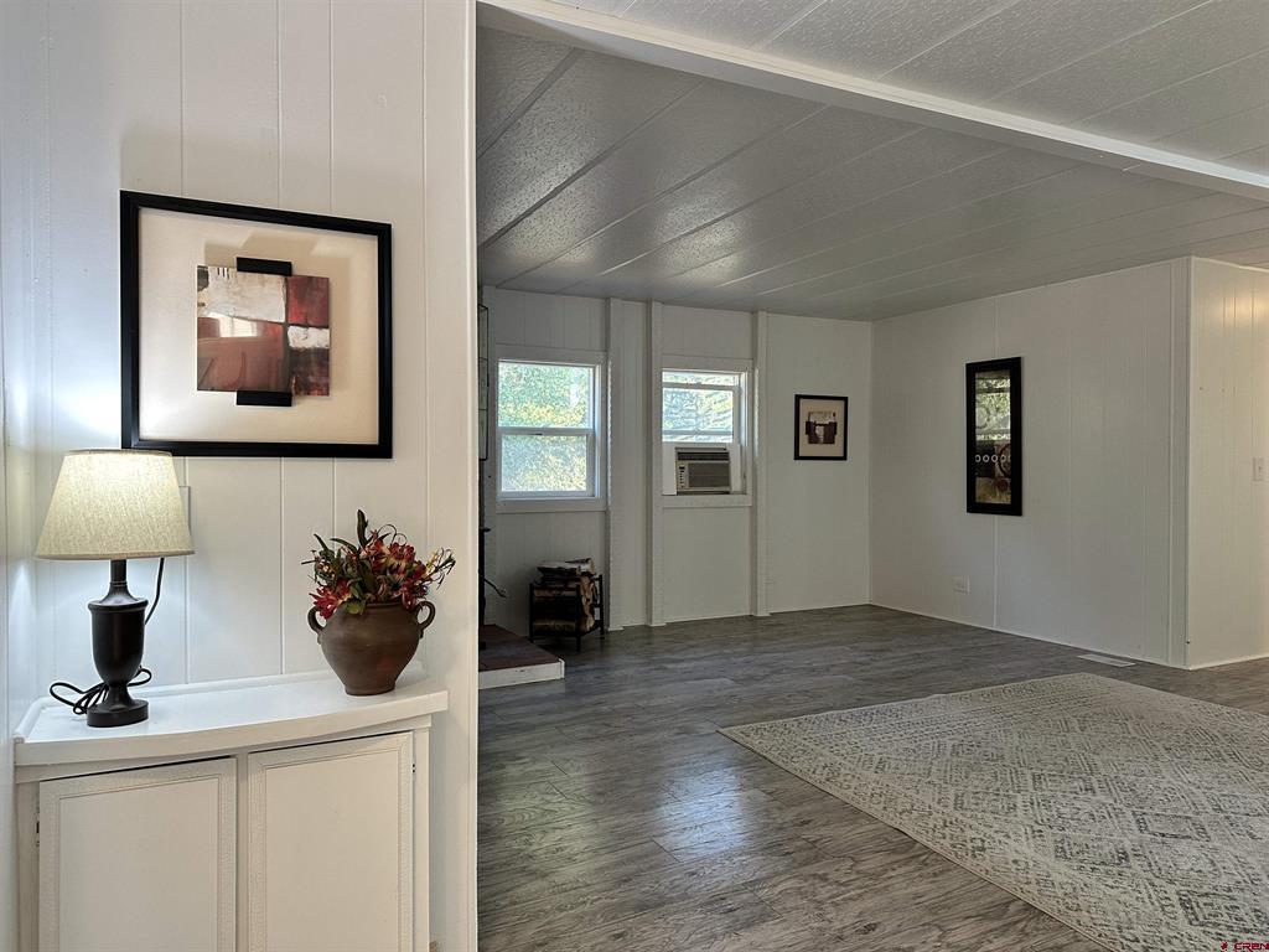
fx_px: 880
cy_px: 476
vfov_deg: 56.8
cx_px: 634
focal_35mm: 24
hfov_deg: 71.6
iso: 200
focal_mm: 6.86
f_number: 1.78
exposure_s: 1/120
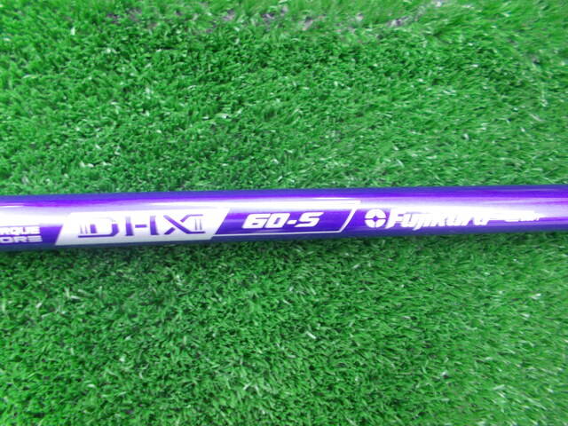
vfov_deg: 53.1
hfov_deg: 67.3
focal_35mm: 26
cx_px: 284
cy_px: 213
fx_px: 427
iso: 200
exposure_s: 1/5
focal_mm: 4.6
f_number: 3.2
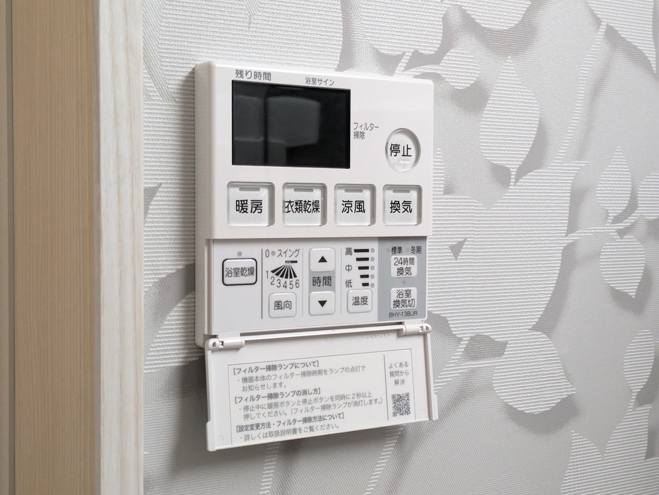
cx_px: 330
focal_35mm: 51
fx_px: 971
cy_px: 248
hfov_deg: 37.5
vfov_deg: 28.6
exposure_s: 1/120
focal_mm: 5.43
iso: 365
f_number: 1.89
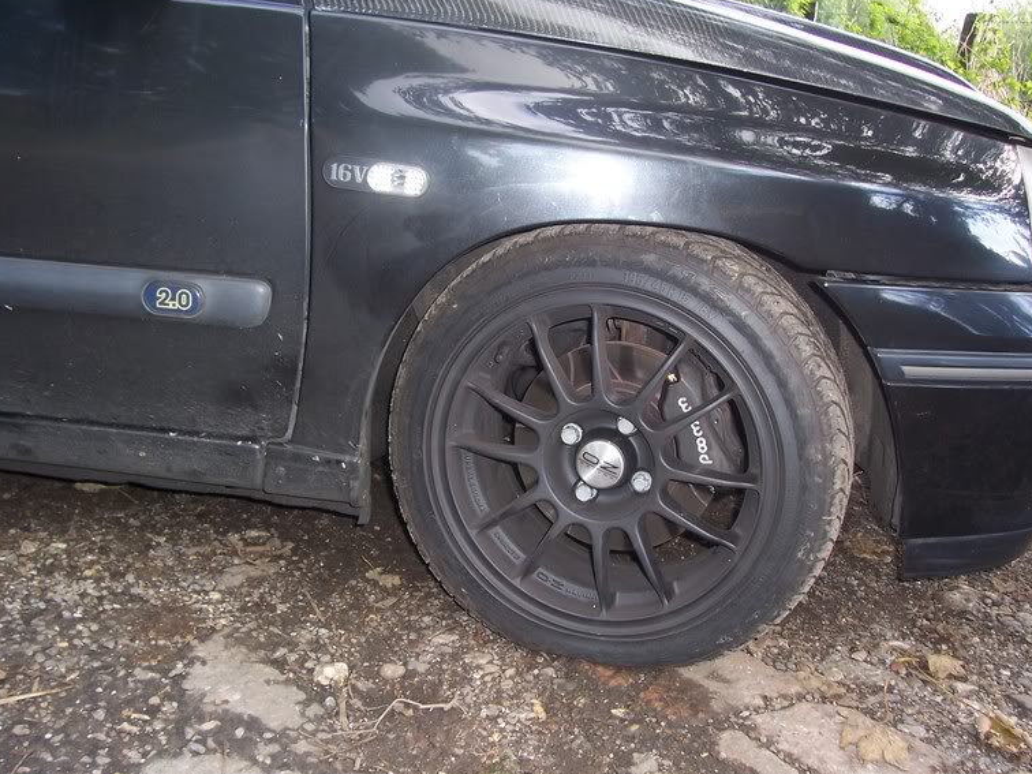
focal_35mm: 36
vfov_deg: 39.7
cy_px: 396
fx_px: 1073
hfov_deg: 51.4
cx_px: 512
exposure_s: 1/60
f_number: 2.7
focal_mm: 5.6
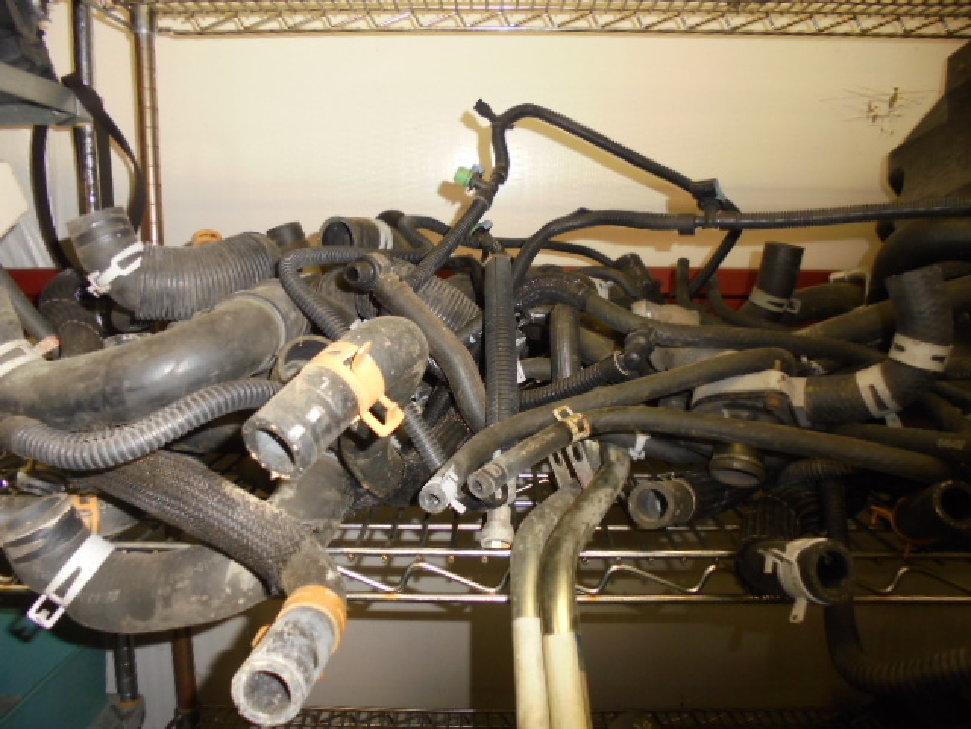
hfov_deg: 67.3
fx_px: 729
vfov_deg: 53.1
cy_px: 364
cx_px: 486
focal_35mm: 26
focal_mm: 4.6
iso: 200
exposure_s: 1/60
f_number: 3.5
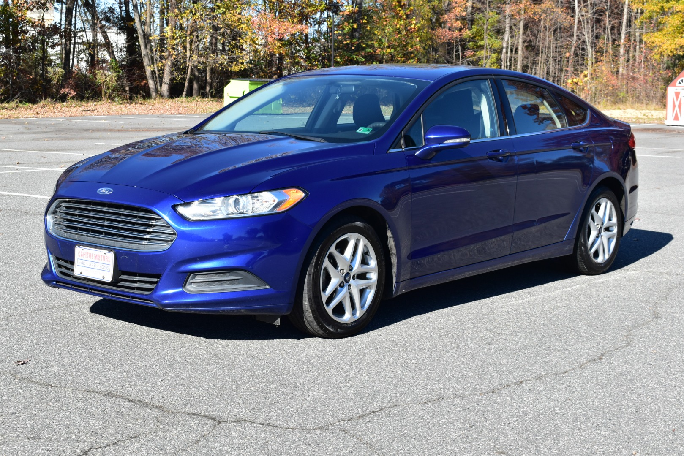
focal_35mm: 57
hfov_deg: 35.0
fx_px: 1083
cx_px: 342
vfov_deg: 23.8
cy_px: 228
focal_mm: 38
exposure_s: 1/320
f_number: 10
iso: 400
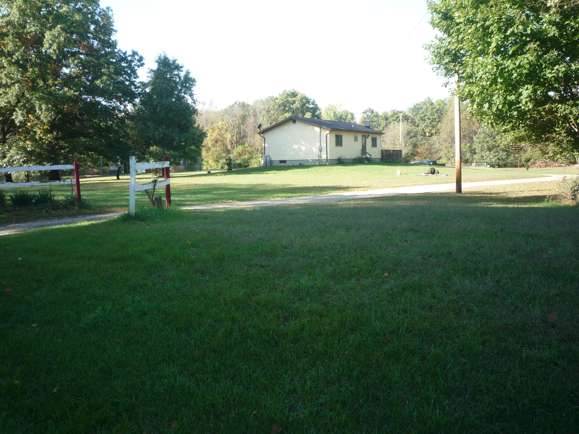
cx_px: 290
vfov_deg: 44.2
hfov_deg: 56.8
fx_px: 535
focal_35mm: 32
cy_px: 217
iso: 100
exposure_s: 1/100
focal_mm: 5.2
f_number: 4
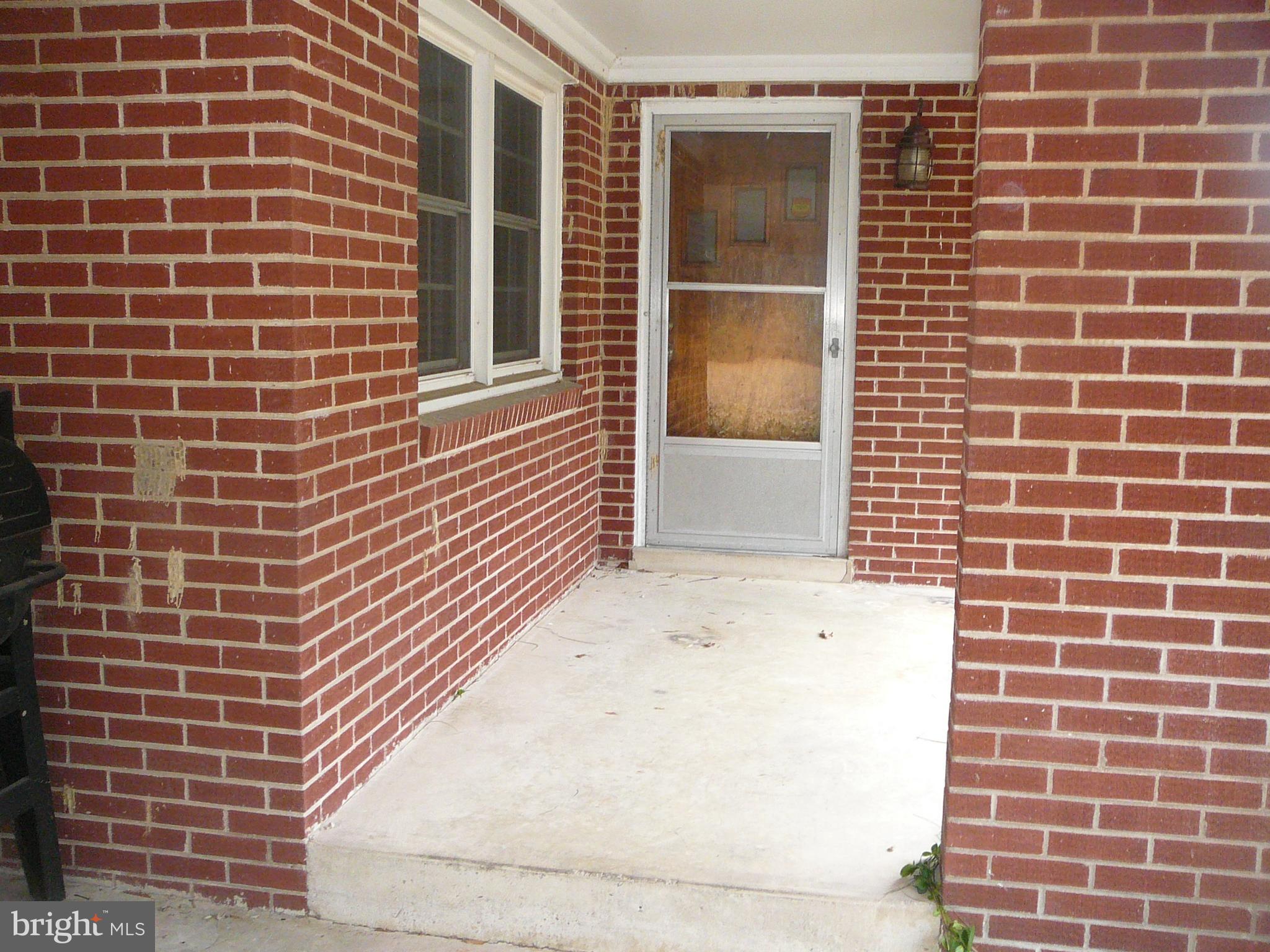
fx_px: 1284
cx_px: 635
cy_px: 476
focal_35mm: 35
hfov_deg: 52.6
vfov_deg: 40.7
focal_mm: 5.2
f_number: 2.8
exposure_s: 1/30
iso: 250
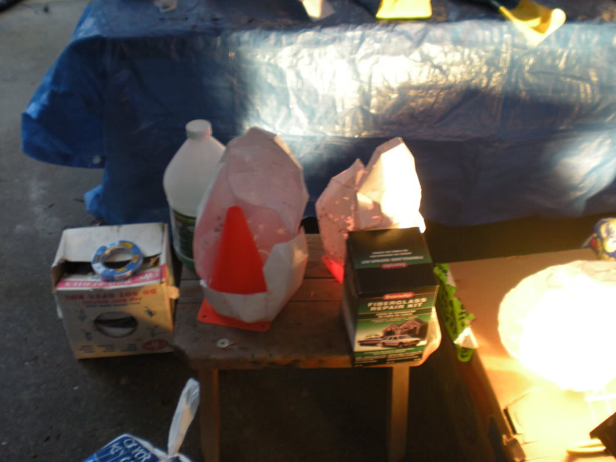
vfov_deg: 37.7
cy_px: 231
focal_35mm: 38
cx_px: 308
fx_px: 676
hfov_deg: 49.0
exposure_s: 1/10.3
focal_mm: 6.3
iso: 200
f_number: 3.1
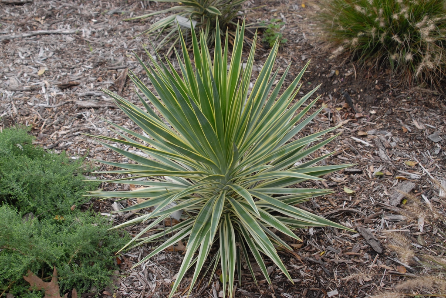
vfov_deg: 28.1
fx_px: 595
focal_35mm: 48
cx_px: 223
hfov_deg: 41.1
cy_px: 149
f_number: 5.6
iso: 400
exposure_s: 1/125
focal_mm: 32
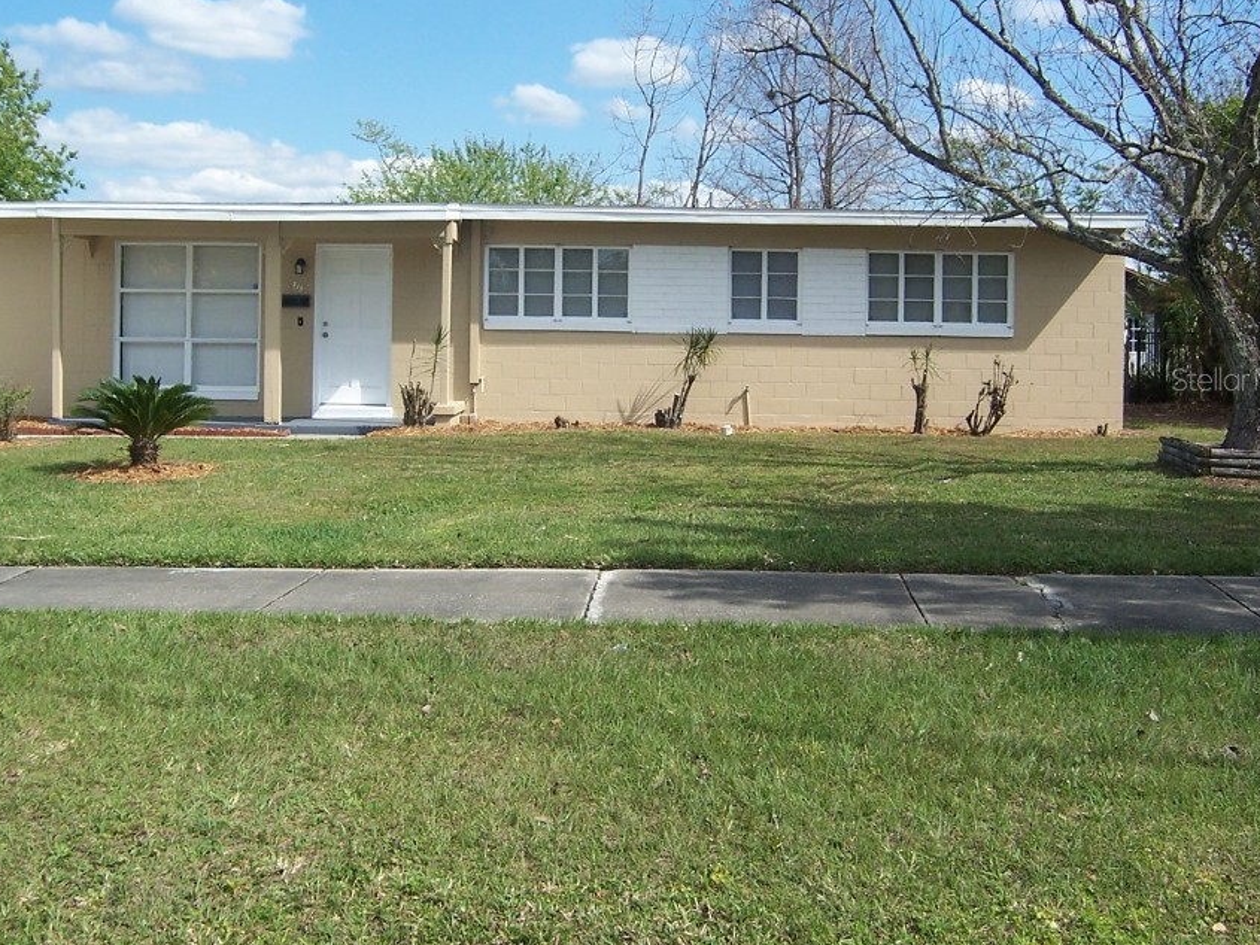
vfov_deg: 35.8
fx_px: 1456
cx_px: 549
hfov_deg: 46.7
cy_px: 379
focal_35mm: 40
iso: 80
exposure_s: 1/750
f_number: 3.4
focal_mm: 5.5
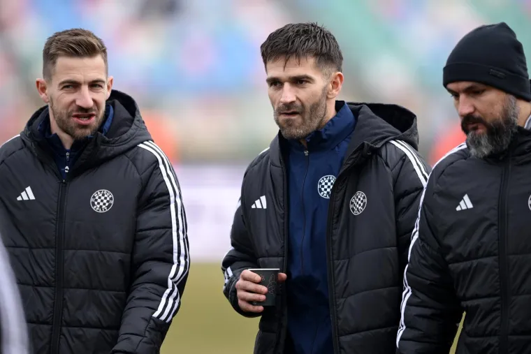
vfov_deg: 3.4
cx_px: 266
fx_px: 5901
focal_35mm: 400
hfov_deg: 5.2
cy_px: 177
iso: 500
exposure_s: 1/1000
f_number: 2.8
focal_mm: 400
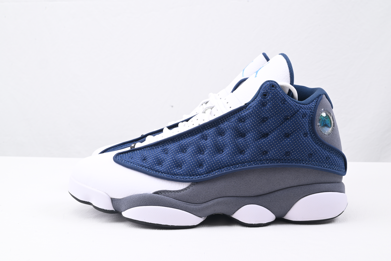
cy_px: 130
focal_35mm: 40
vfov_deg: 33.4
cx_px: 196
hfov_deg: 48.4
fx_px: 435
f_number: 16
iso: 100
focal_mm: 40
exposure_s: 1/2
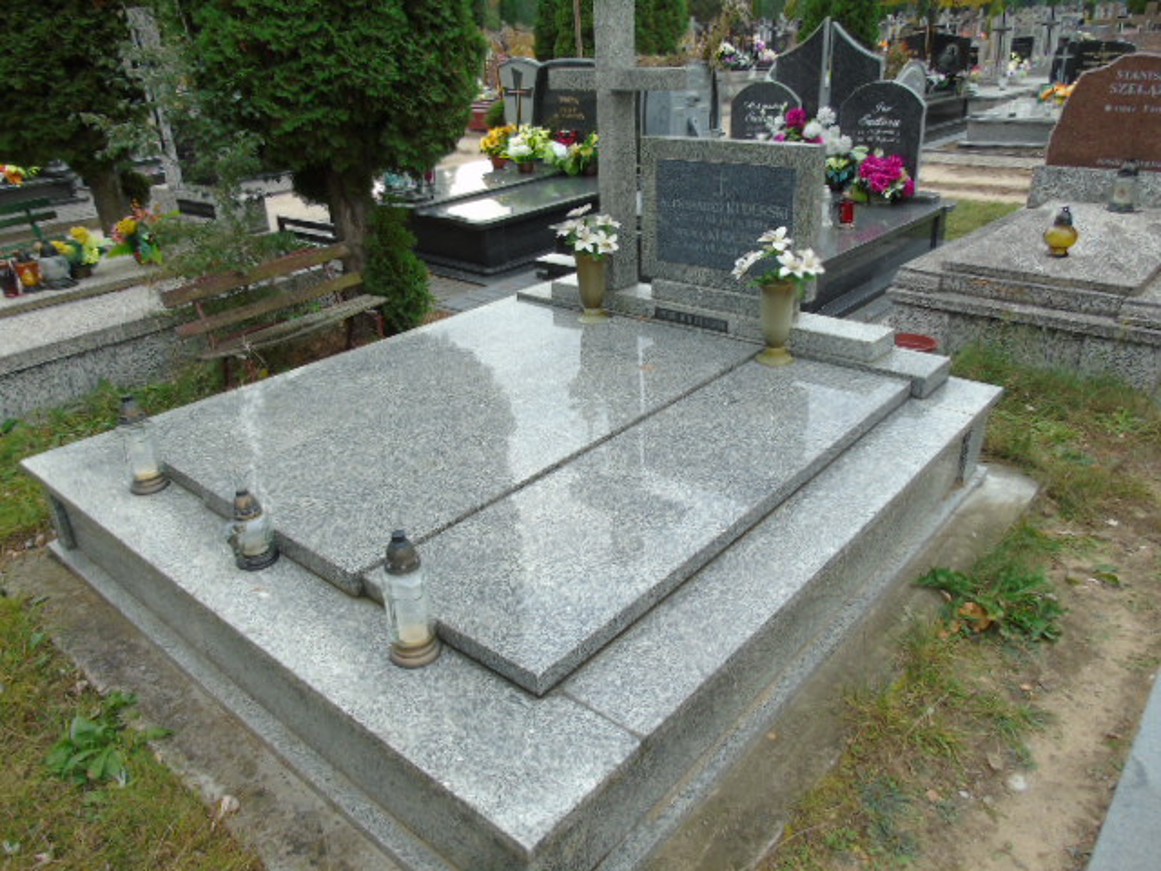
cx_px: 580
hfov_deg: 69.4
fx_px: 838
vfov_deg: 54.9
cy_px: 436
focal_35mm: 25
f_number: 3.4
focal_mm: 4.4
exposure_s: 1/100
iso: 80
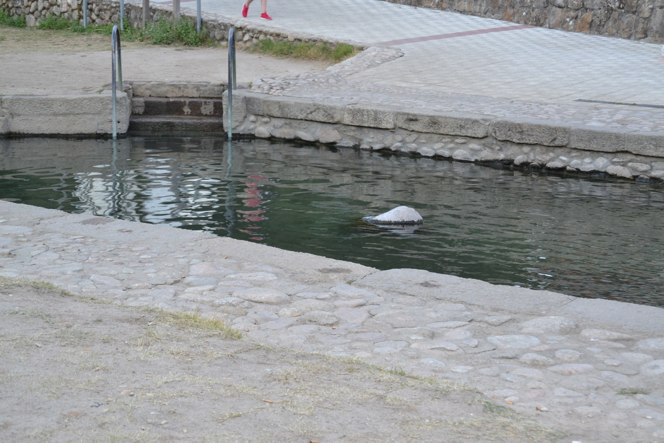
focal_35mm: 82
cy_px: 222
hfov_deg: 24.6
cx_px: 332
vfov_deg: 16.6
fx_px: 1522
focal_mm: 55
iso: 400
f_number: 5.6
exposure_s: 1/125
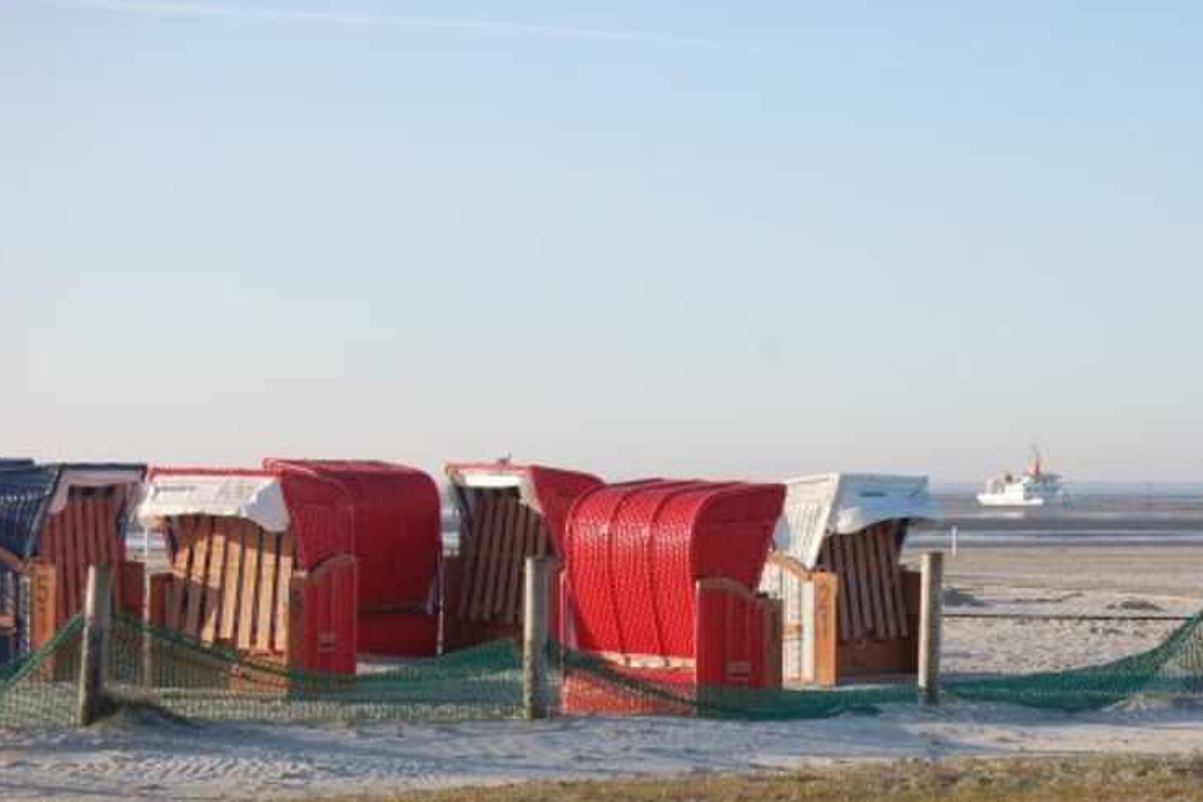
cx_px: 827
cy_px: 544
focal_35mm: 115
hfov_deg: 17.8
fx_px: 3833
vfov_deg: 11.9
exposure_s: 1/250
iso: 200
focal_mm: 55
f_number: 8
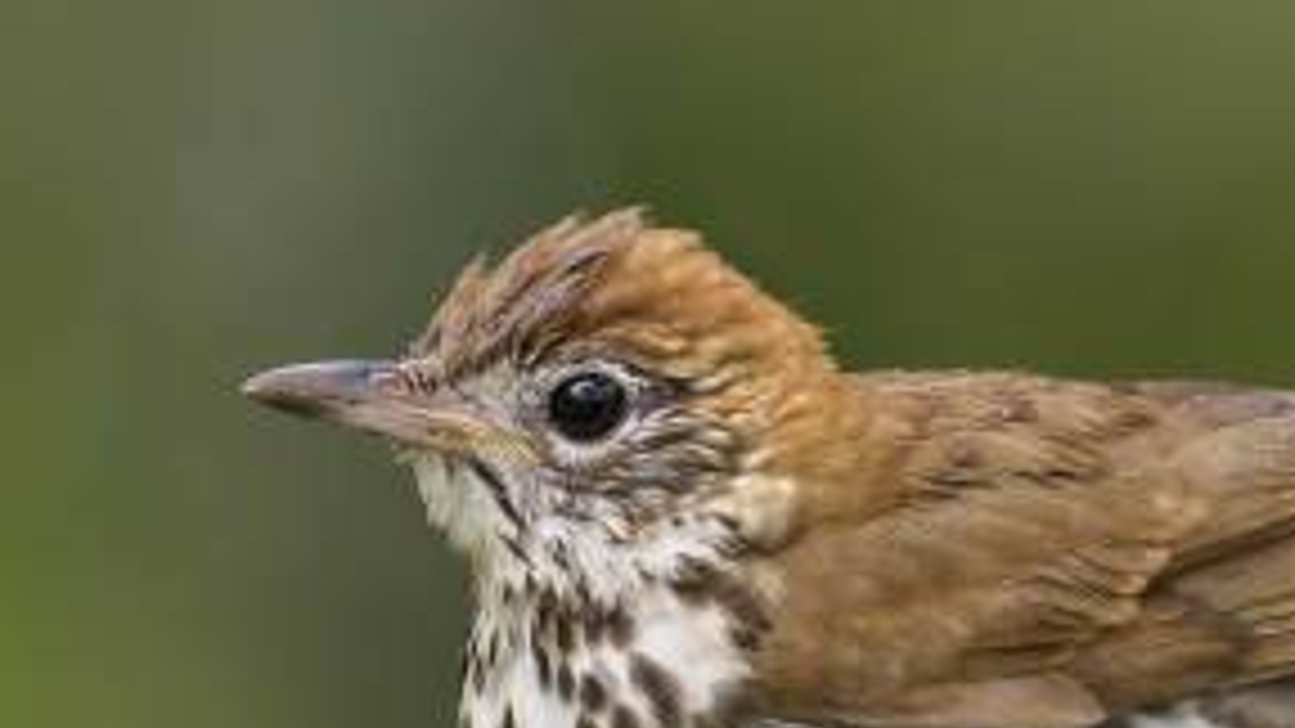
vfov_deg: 0.7
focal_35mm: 1744
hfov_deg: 1.2
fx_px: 59886
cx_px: 823
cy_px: 946
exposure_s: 1/500
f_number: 5.6
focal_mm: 600
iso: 2500
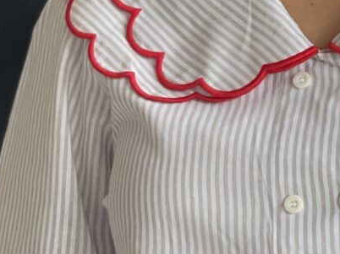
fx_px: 2601
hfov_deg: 7.4
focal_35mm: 265
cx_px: 425
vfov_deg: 5.6
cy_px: 168
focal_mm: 6
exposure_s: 1/122
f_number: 2
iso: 80
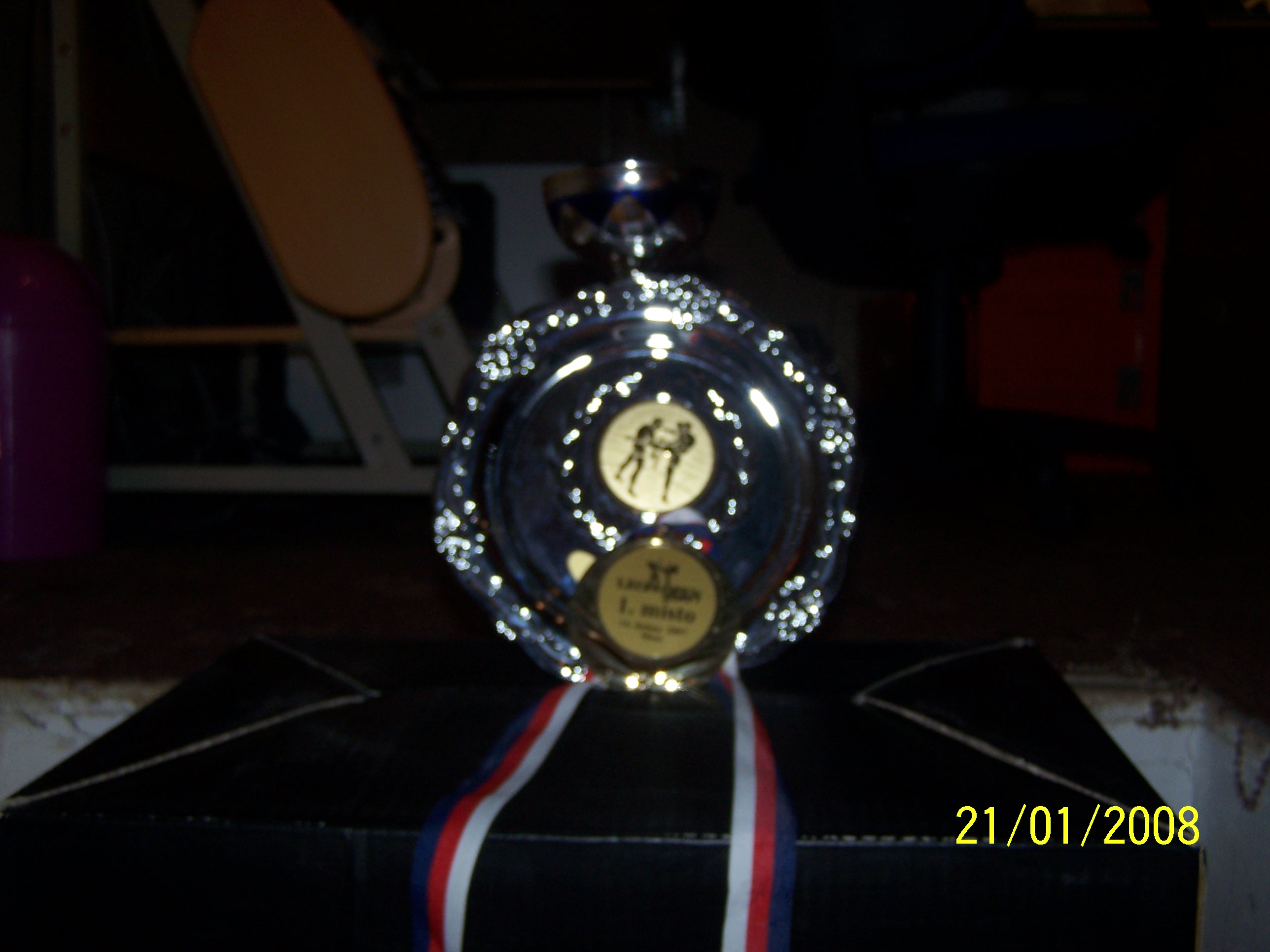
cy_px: 476
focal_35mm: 38
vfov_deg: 37.7
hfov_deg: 49.0
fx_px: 1394
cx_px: 635
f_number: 2.8
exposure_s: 1/60
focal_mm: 6.3
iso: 80
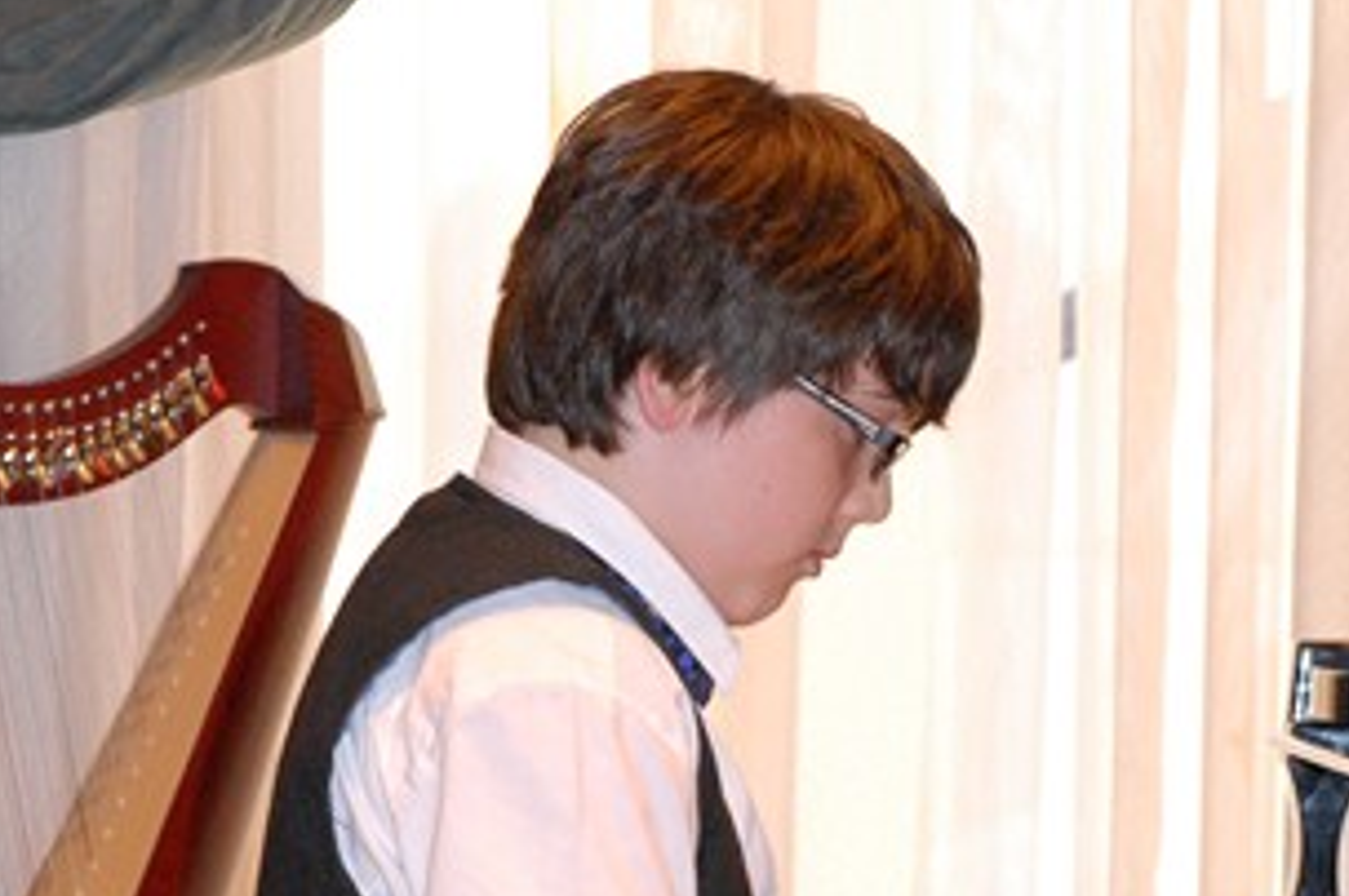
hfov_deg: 7.7
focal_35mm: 266
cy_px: 1224
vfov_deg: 5.1
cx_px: 892
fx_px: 9957
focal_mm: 70
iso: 1000
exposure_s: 1/100
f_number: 7.1
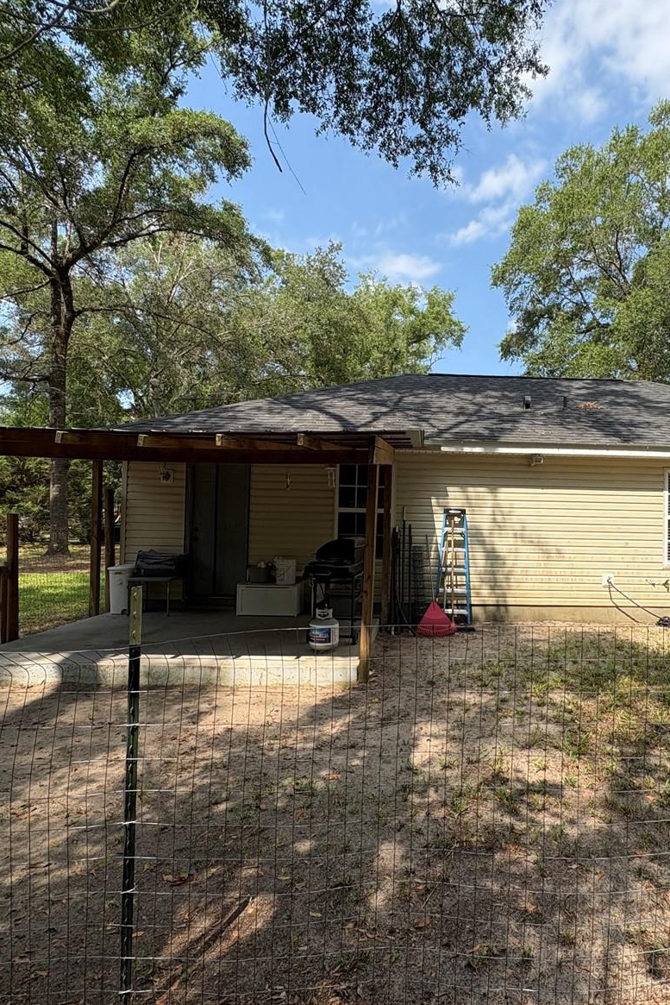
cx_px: 444
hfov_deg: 60.5
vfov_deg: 84.0
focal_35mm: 20
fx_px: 558
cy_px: 514
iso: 40
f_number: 2.2
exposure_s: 1/910
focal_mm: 2.22
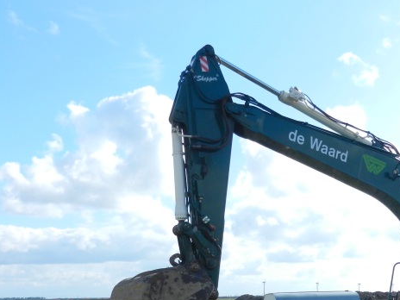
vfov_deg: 28.3
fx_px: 578
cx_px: 343
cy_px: 252
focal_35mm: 50
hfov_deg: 36.3
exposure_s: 1/1250
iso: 160
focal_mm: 5.1
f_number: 3.6
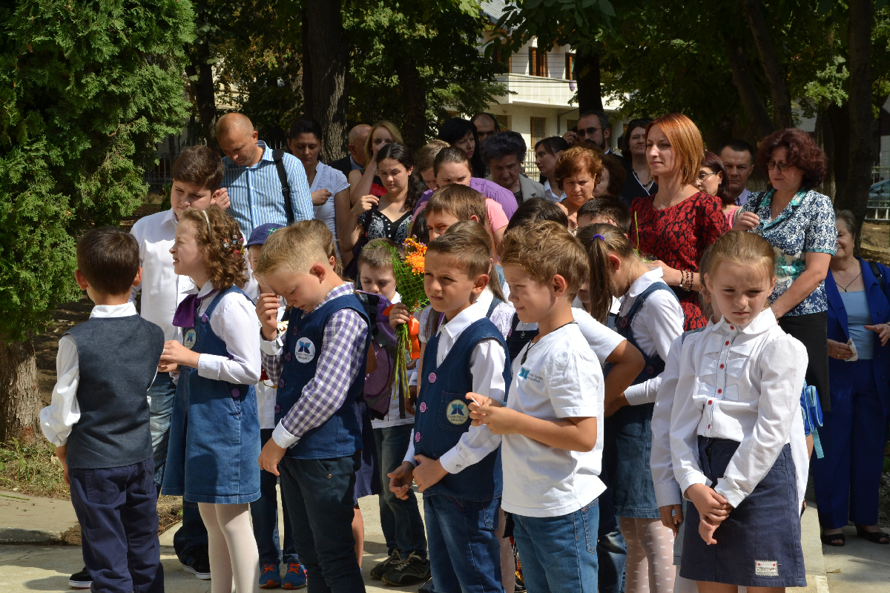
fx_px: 1780
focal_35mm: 72
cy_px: 296
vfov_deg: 18.9
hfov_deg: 28.1
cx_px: 445
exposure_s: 1/500
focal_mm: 48
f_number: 11
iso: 400
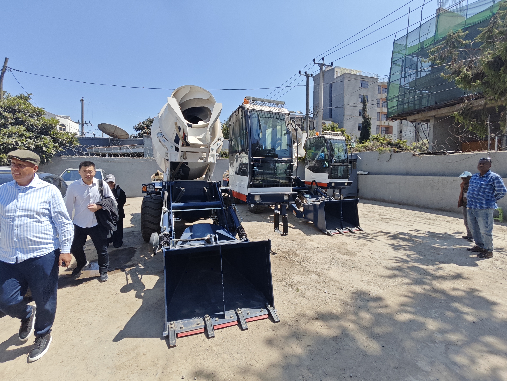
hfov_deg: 94.5
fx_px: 234
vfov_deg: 78.2
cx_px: 254
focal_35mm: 16
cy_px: 190
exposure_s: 1/1387
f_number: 2.2
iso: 50
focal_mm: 1.65
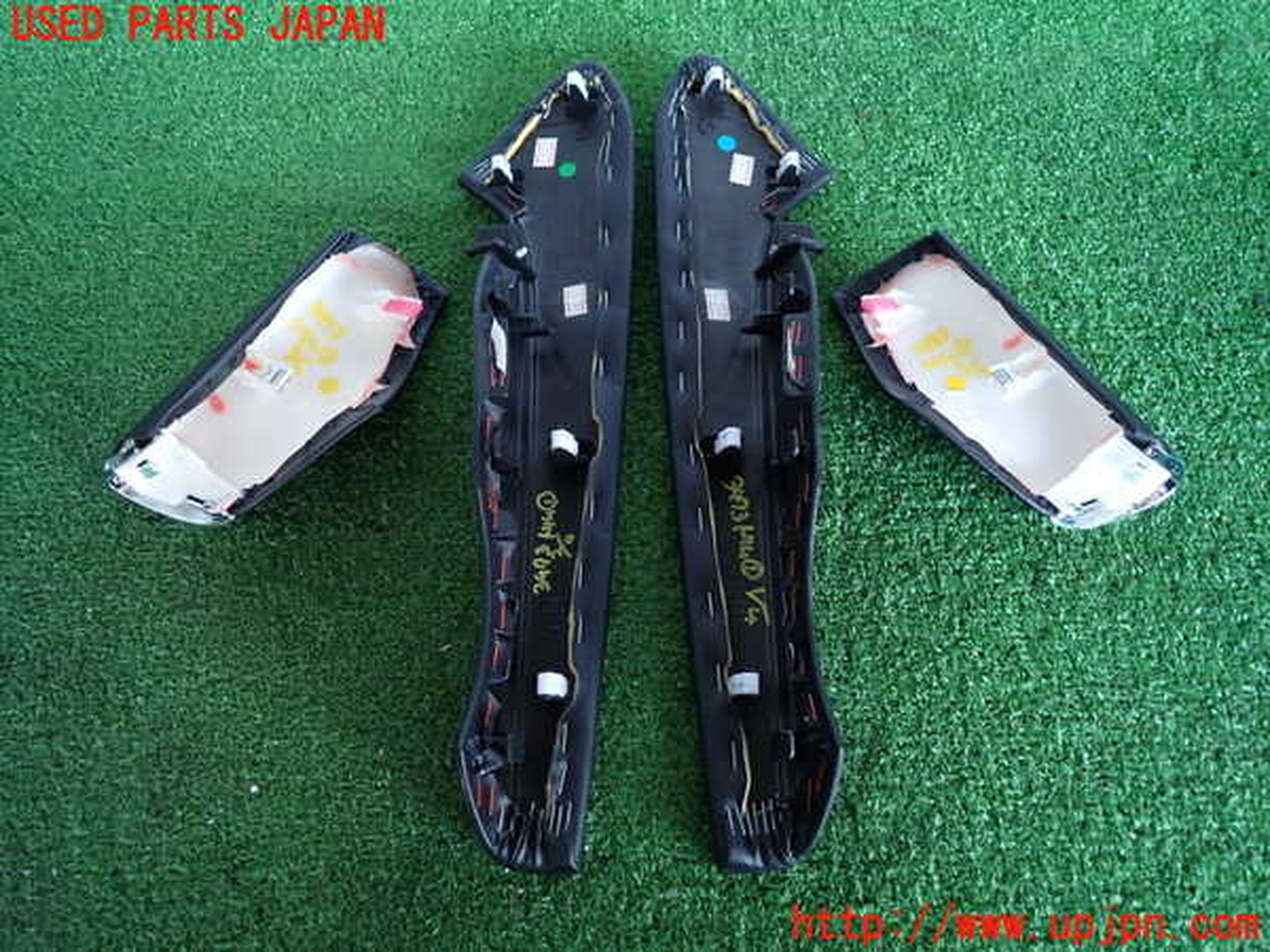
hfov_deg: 69.4
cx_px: 635
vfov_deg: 54.9
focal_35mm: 25
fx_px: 917
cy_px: 476
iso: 200
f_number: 2
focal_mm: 4.5
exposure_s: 1/30
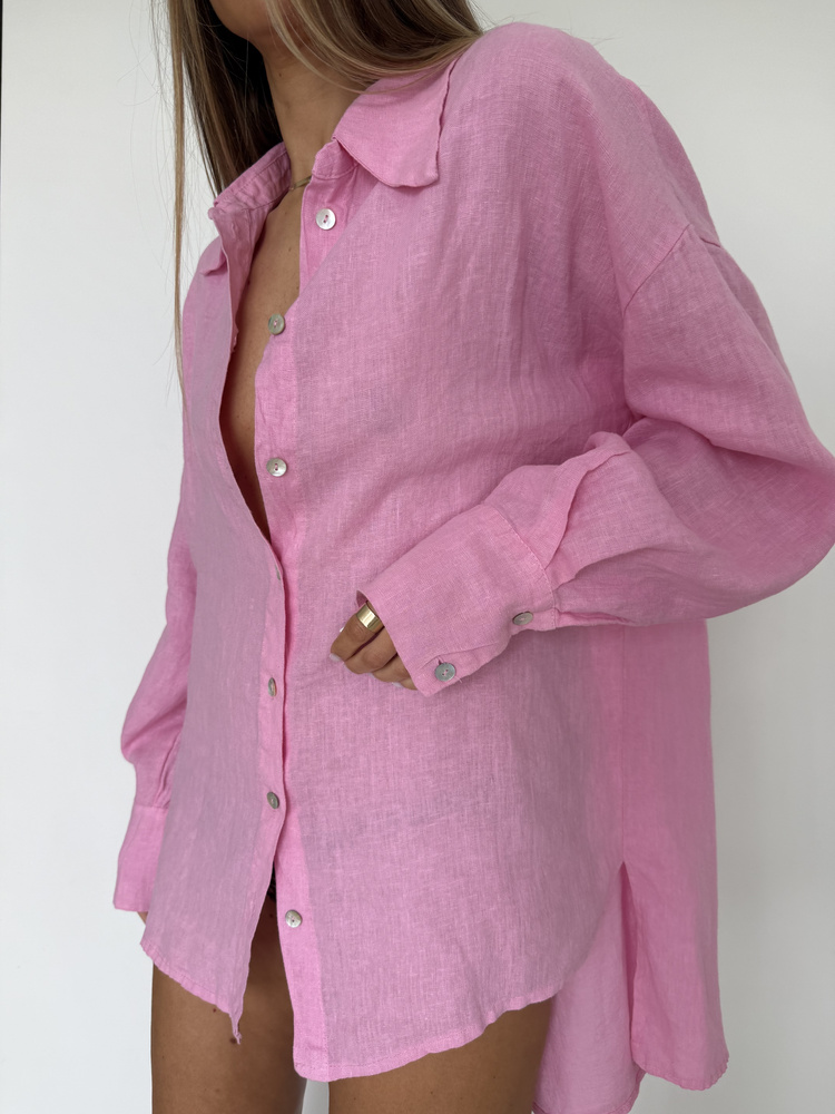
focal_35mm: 24
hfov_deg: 56.8
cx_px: 418
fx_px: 772
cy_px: 557
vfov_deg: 71.6
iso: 80
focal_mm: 6.76
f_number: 1.78
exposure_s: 1/121
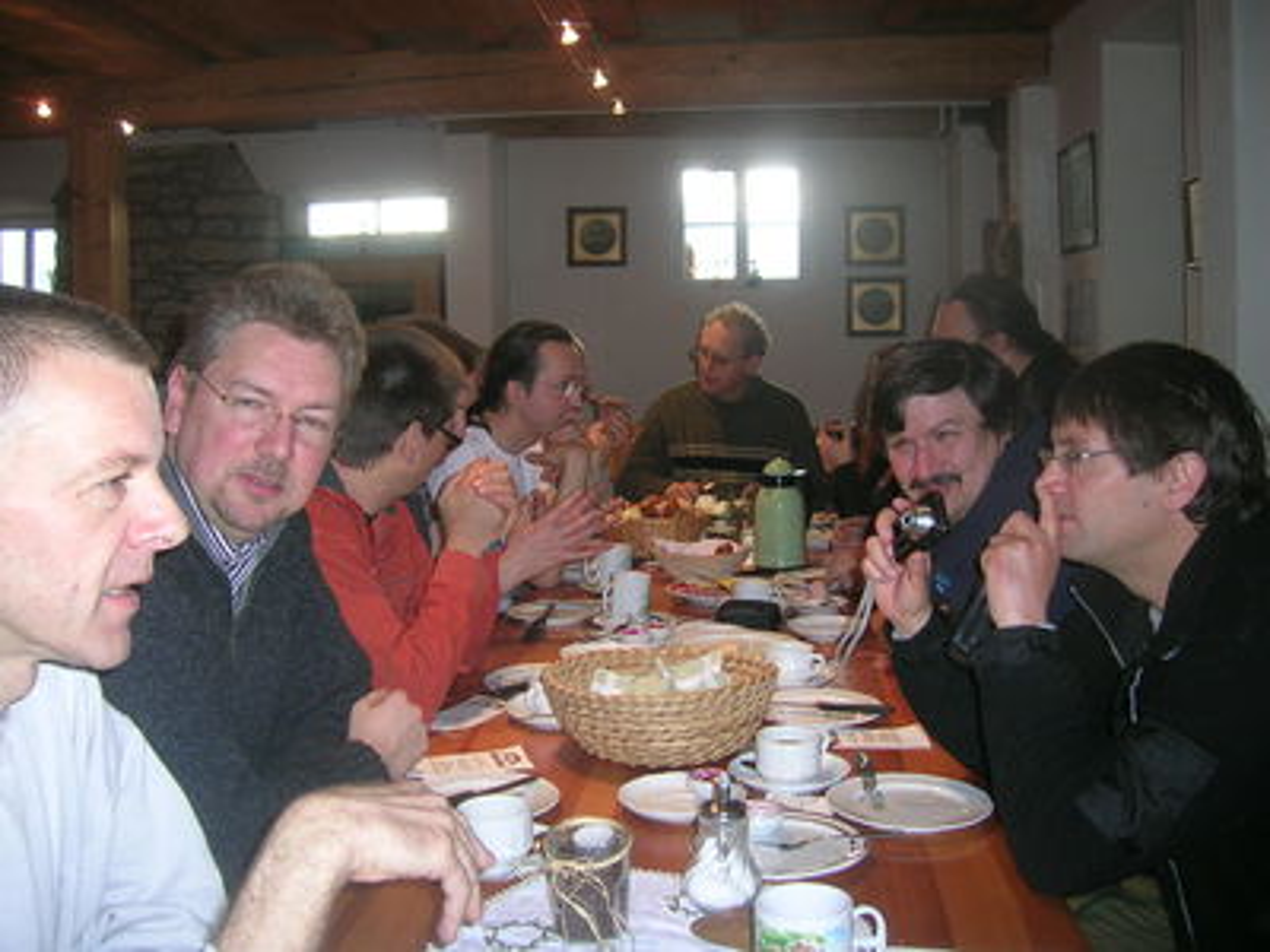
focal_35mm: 35
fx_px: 1284
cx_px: 635
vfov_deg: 40.7
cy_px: 476
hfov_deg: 52.6
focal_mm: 5.4
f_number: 2.8
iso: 84
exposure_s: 1/60.1
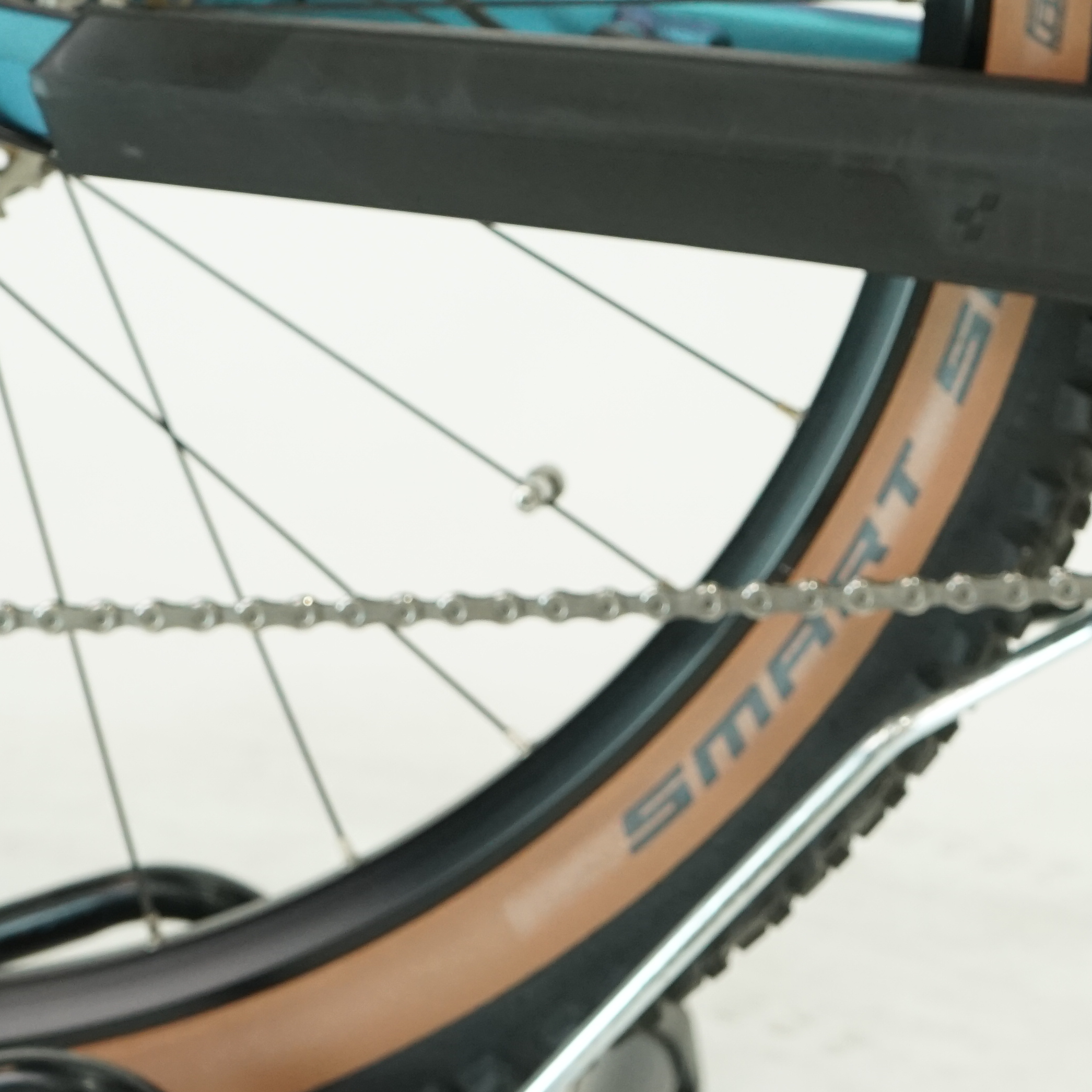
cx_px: 860
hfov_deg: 17.3
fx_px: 3569
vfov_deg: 17.1
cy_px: 108
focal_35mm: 100
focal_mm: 41
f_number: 5.6
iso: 1600
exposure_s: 1/200
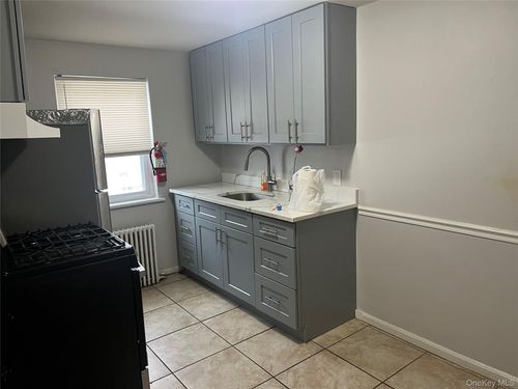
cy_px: 194
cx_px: 259
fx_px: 389
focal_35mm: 26
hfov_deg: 67.3
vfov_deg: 53.1
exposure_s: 1/60
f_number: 1.6
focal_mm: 5.1
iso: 200
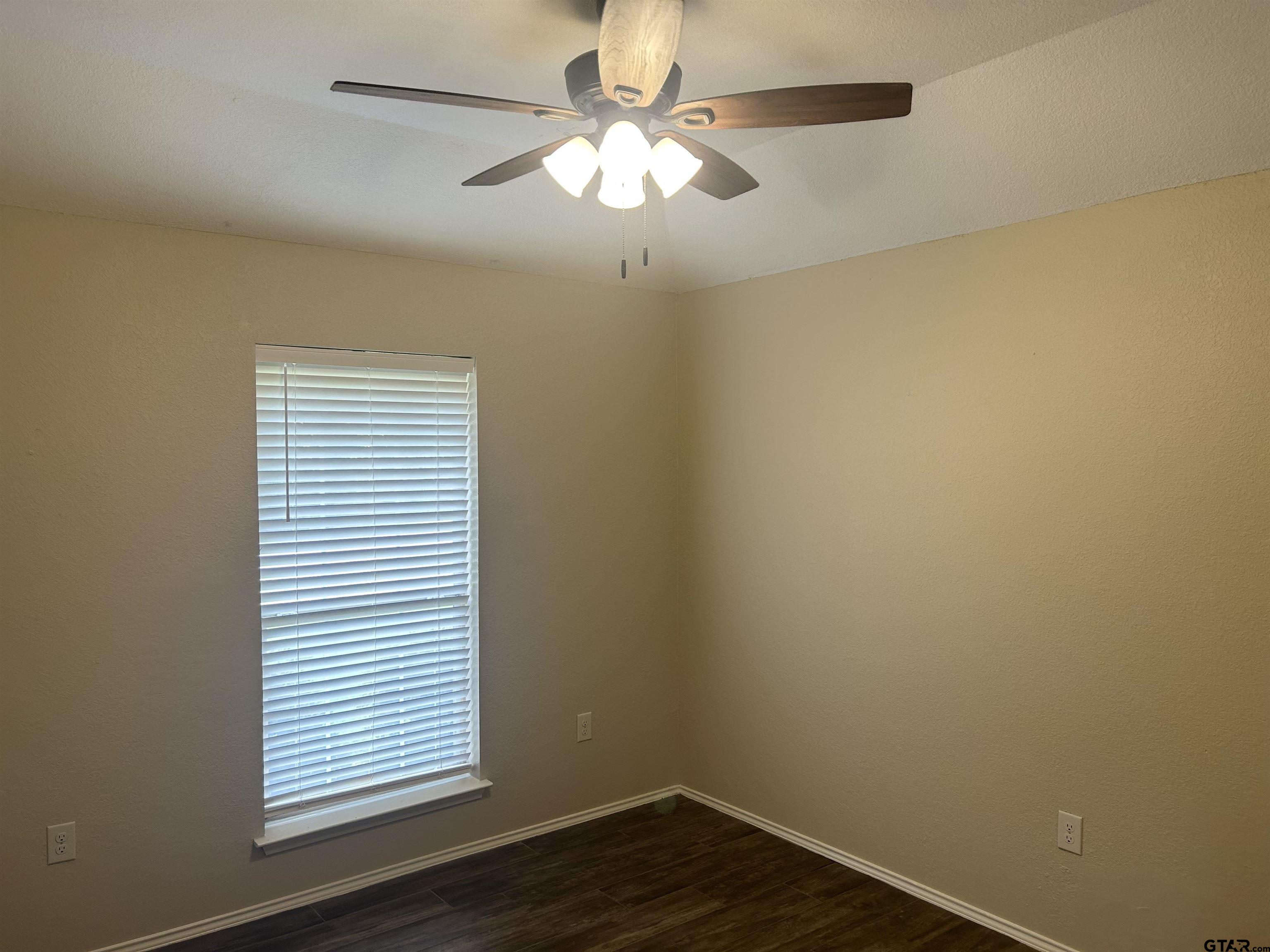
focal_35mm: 26
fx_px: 954
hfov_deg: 67.3
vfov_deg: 53.1
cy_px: 476
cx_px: 635
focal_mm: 5.7
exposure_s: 1/120
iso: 80
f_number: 1.5
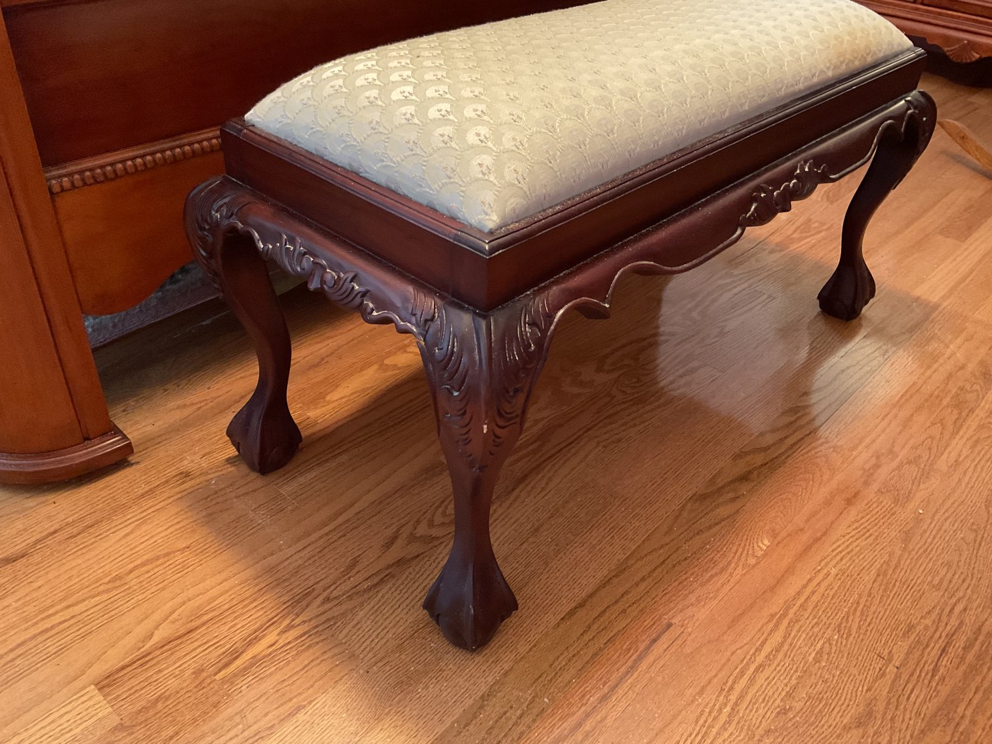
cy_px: 372
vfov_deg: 48.2
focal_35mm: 29
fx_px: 831
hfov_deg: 61.7
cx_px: 496
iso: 320
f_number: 1.8
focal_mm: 3
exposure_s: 1/30
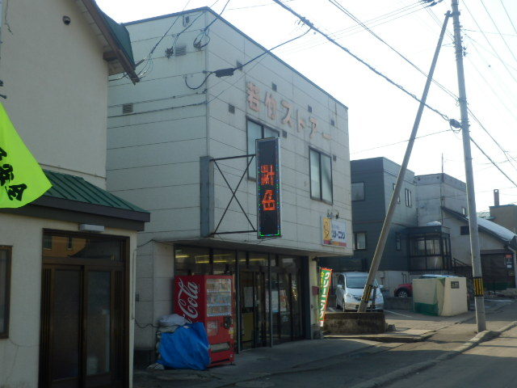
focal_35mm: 51
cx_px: 258
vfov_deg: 28.6
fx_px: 762
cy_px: 194
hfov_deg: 37.5
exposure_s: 1/500
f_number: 4.4
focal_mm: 9.1
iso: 80
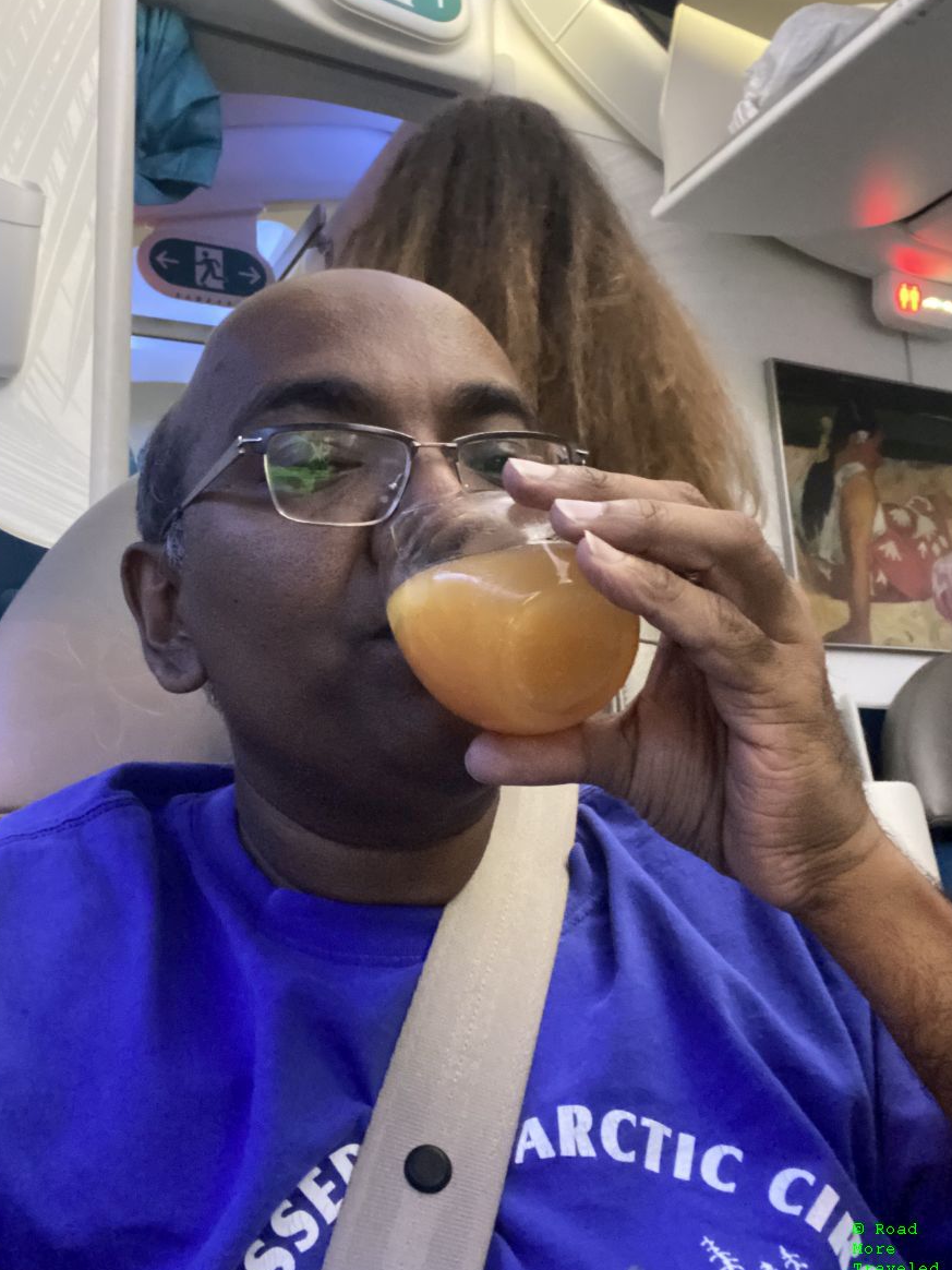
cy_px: 579
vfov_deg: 55.3
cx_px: 438
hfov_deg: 42.9
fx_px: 1210
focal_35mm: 33
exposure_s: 1/15
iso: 1250
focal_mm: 2.71
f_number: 2.2
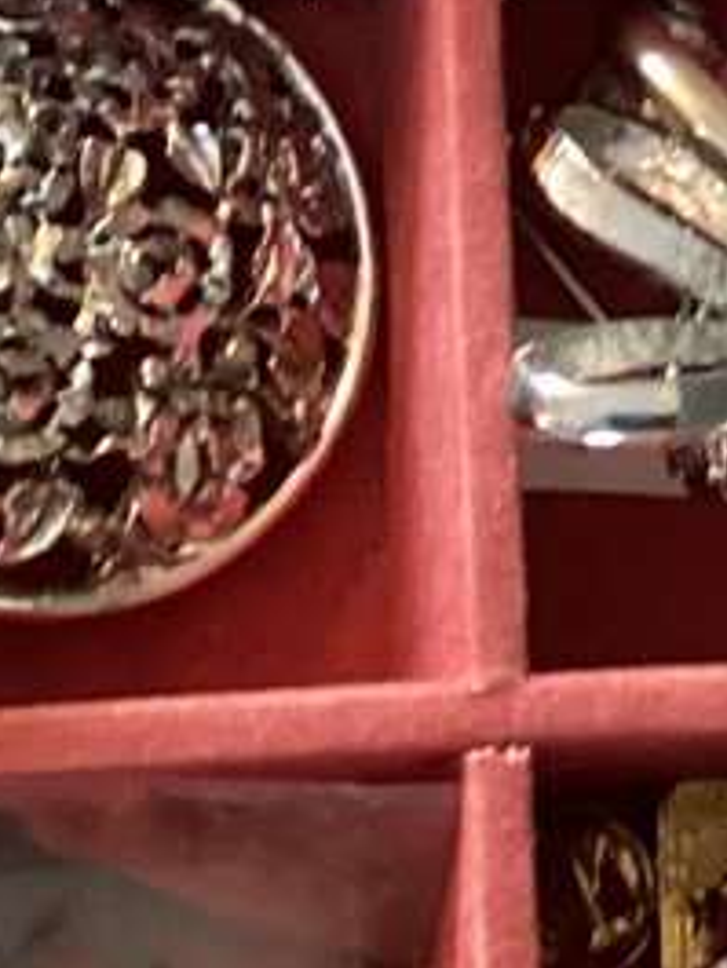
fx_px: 4952
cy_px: -546
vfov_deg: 10.7
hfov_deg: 8.1
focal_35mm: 177
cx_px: 1277
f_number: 2.4
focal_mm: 3.3
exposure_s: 1/25
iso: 400
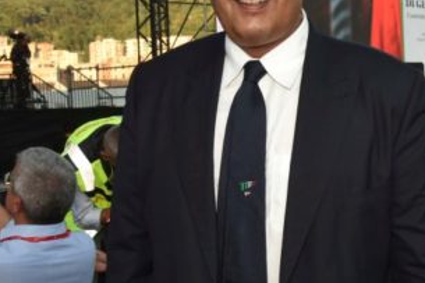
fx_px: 861
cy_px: 142
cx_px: 417
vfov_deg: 18.7
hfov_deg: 26.4
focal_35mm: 73
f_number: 9
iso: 800
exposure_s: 1/320
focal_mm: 32
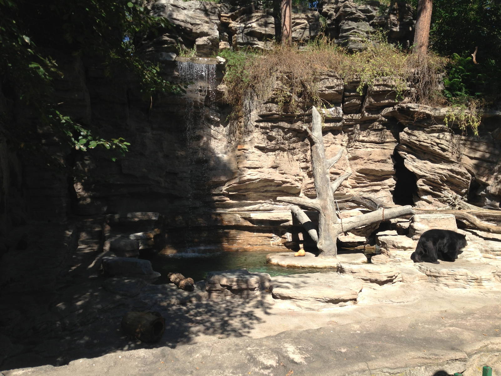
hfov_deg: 55.4
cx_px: 250
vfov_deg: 42.9
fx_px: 478
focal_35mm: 33
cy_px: 188
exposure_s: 1/723
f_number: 2.4
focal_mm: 4.13
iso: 50
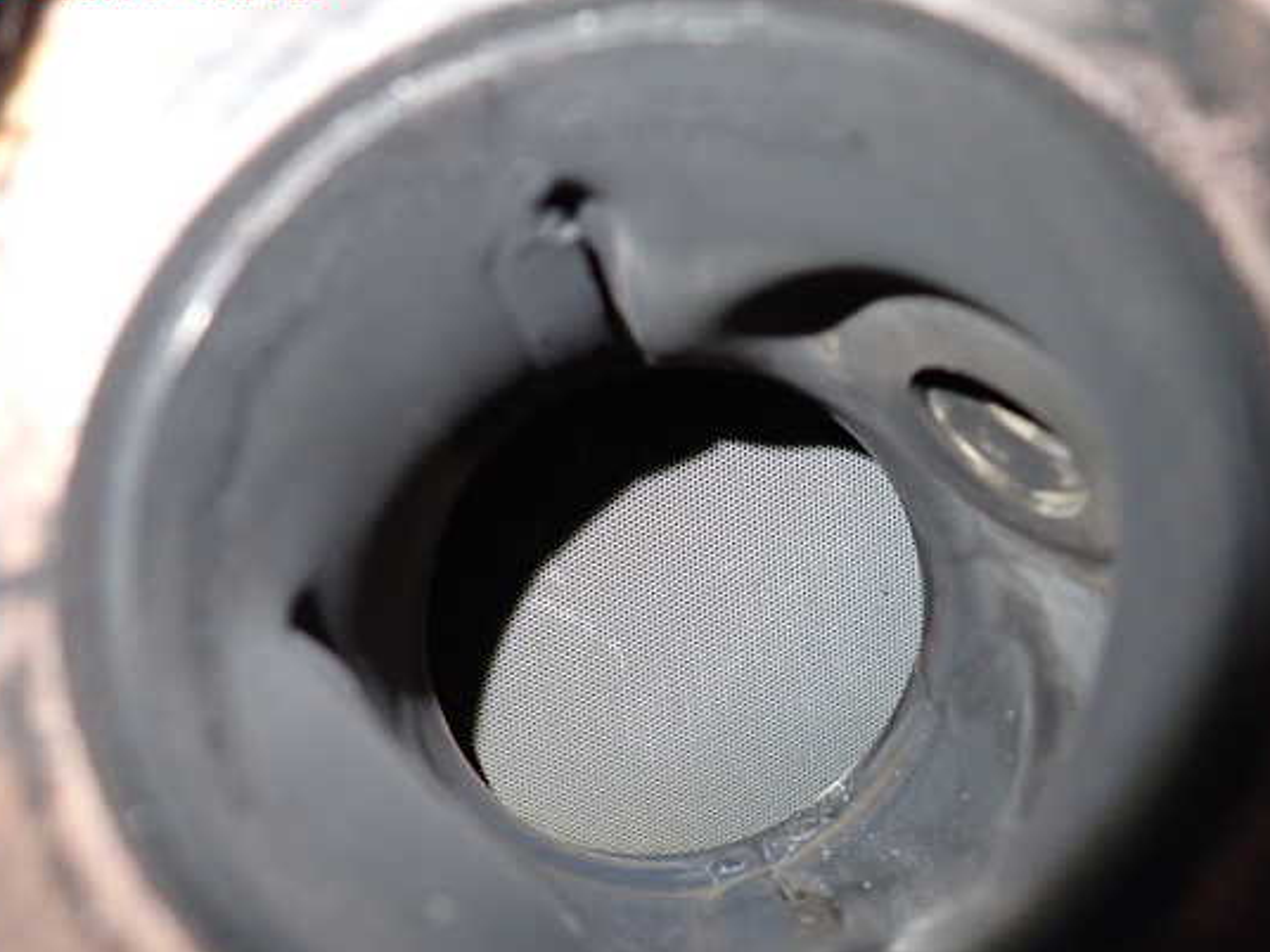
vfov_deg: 49.7
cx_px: 602
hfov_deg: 63.4
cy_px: 485
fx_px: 1027
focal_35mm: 28
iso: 640
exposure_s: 1/30
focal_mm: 4.5
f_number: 2
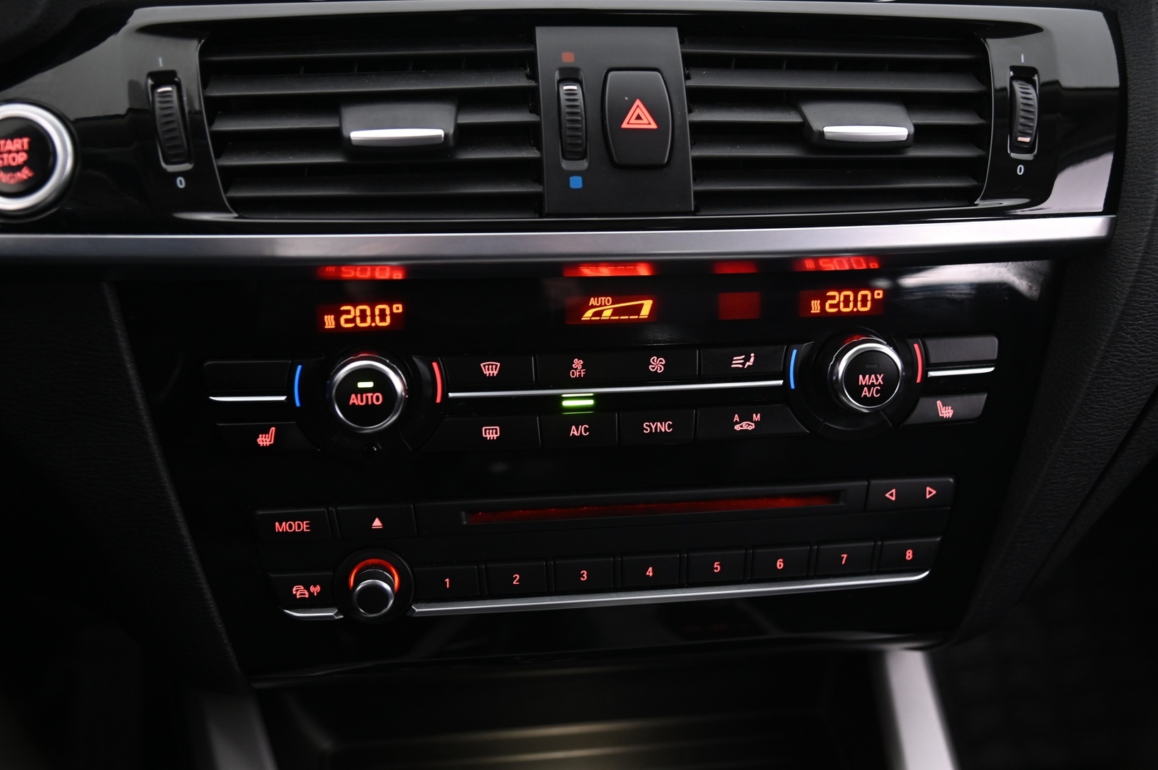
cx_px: 579
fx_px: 1286
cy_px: 385
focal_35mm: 40
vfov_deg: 33.3
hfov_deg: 48.5
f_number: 4
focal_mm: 40
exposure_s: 1/13
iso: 2000
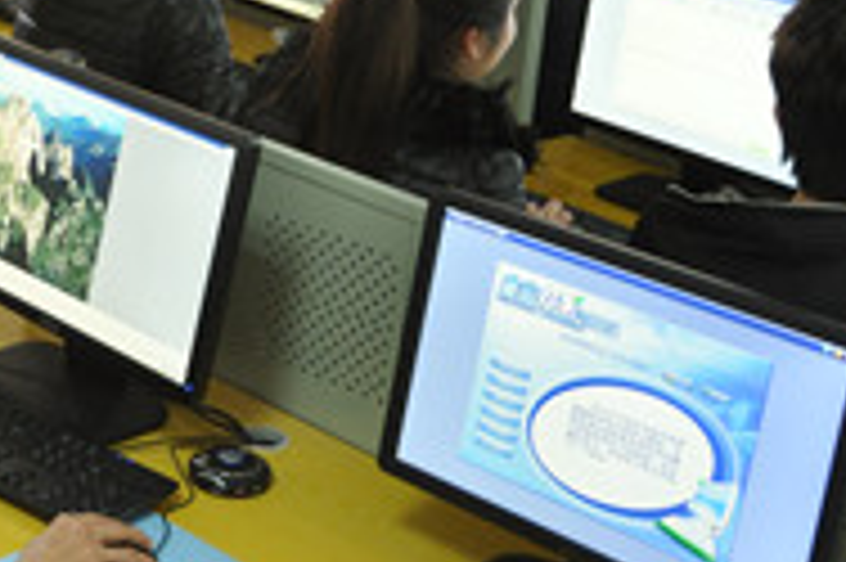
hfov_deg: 22.4
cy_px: -4
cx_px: 22
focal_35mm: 88
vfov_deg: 15.2
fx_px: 2066
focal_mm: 22
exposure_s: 1/40
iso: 800
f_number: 5
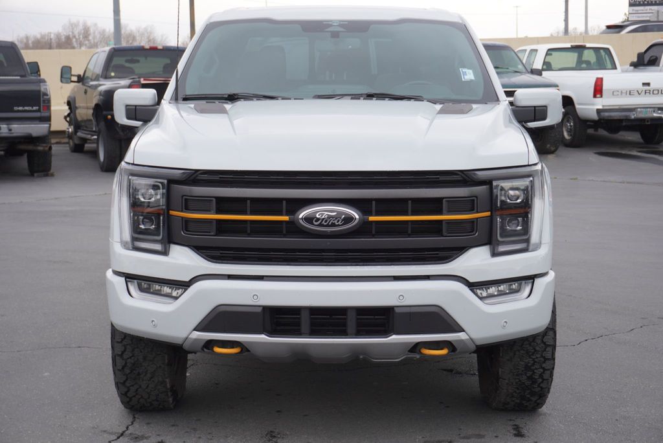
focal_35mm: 64
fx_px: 1188
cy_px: 222
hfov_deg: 31.2
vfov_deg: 21.1
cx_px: 332
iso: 100
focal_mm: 43
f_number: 5.6
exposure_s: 1/80
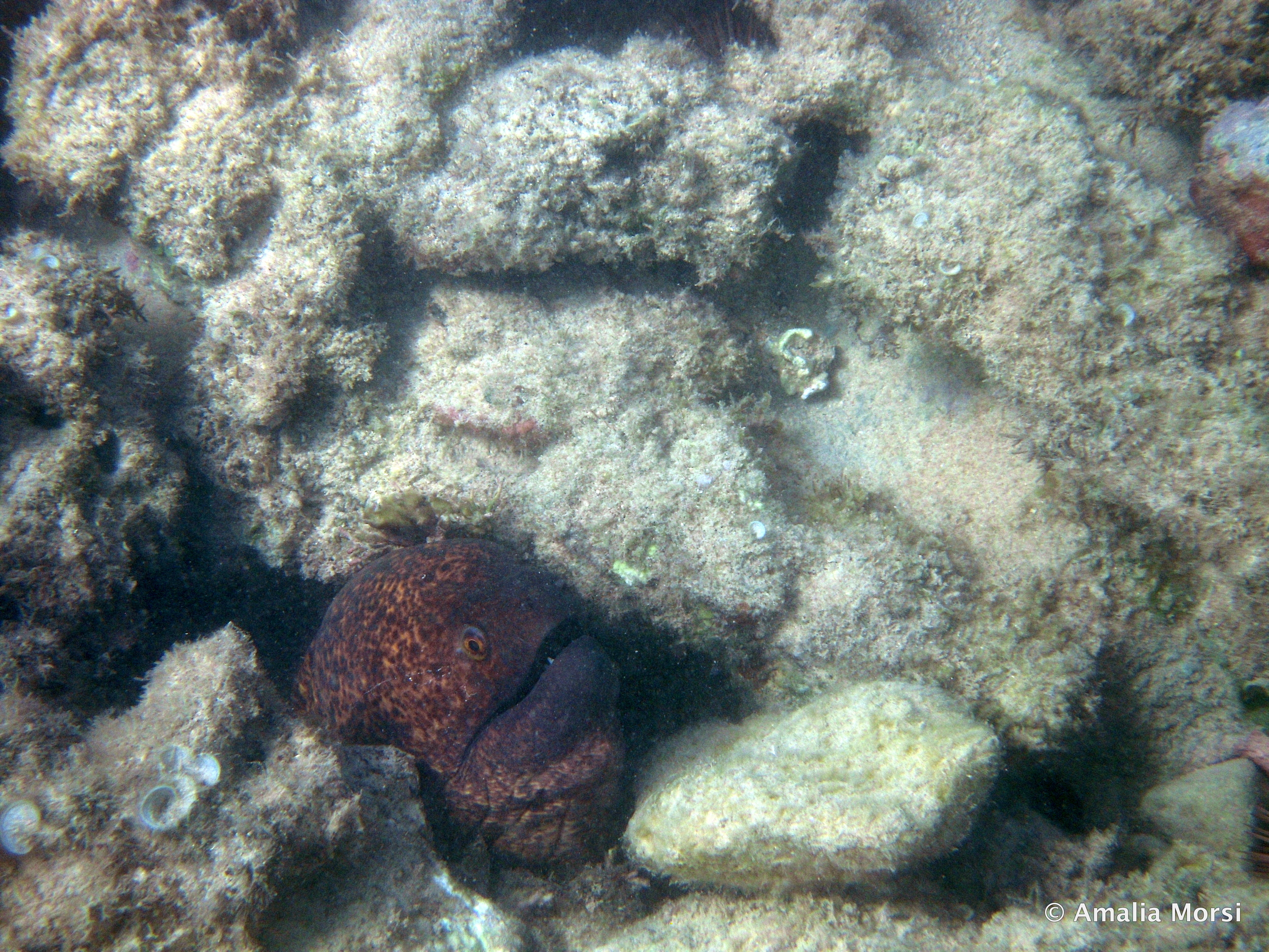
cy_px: 476
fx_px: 2969
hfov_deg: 24.1
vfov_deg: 18.2
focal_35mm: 81
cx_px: 634
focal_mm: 14.5
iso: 100
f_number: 4.7
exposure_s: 1/250
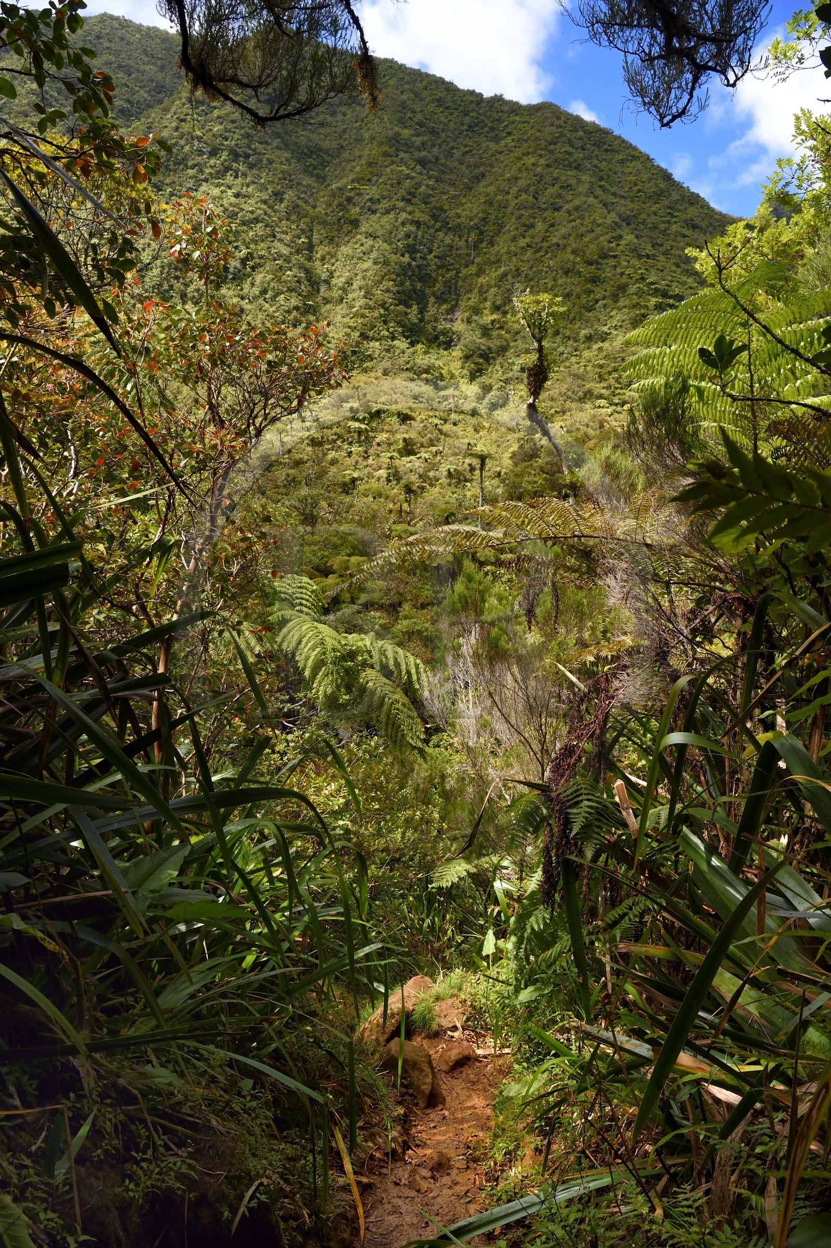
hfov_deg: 53.1
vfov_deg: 73.8
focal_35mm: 24
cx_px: 416
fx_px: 832
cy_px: 624
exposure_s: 1/125
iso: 200
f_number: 11
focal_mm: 24
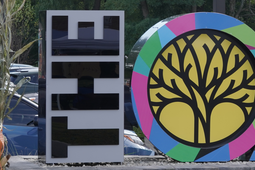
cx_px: 251
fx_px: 1544
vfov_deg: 6.3
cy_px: 108
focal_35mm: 218
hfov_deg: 9.4
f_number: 10
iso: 320
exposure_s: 1/125
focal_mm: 70
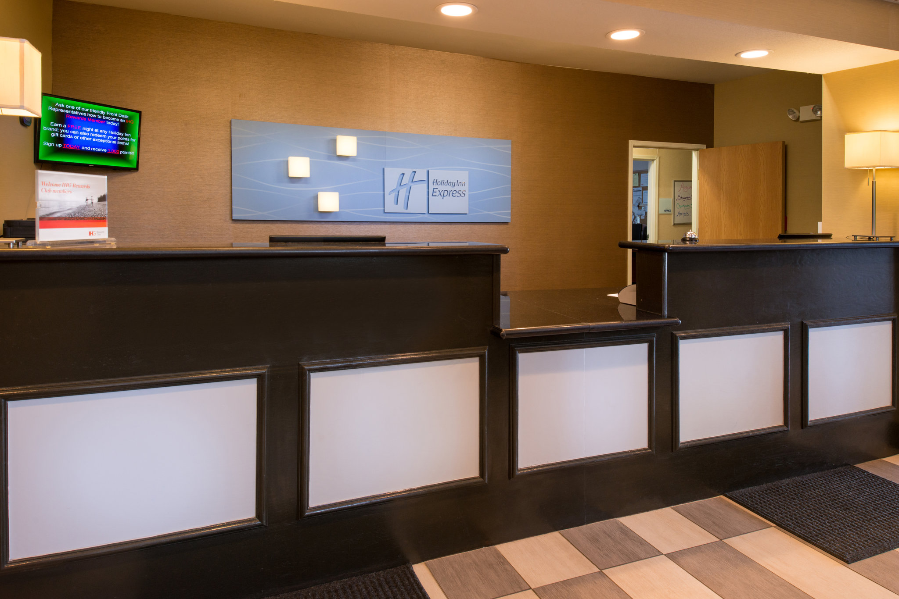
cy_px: 300
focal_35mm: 24
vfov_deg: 53.1
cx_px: 450
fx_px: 599
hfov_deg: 73.7
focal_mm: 24
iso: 400
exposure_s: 1/8
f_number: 11
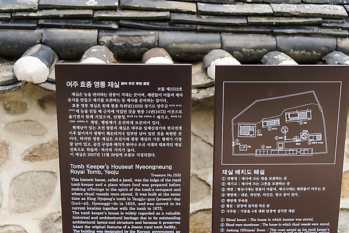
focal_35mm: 50
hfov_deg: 39.6
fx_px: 485
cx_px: 174
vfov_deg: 27.0
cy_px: 116
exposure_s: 1/1250
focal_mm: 50
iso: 400
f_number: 2.8
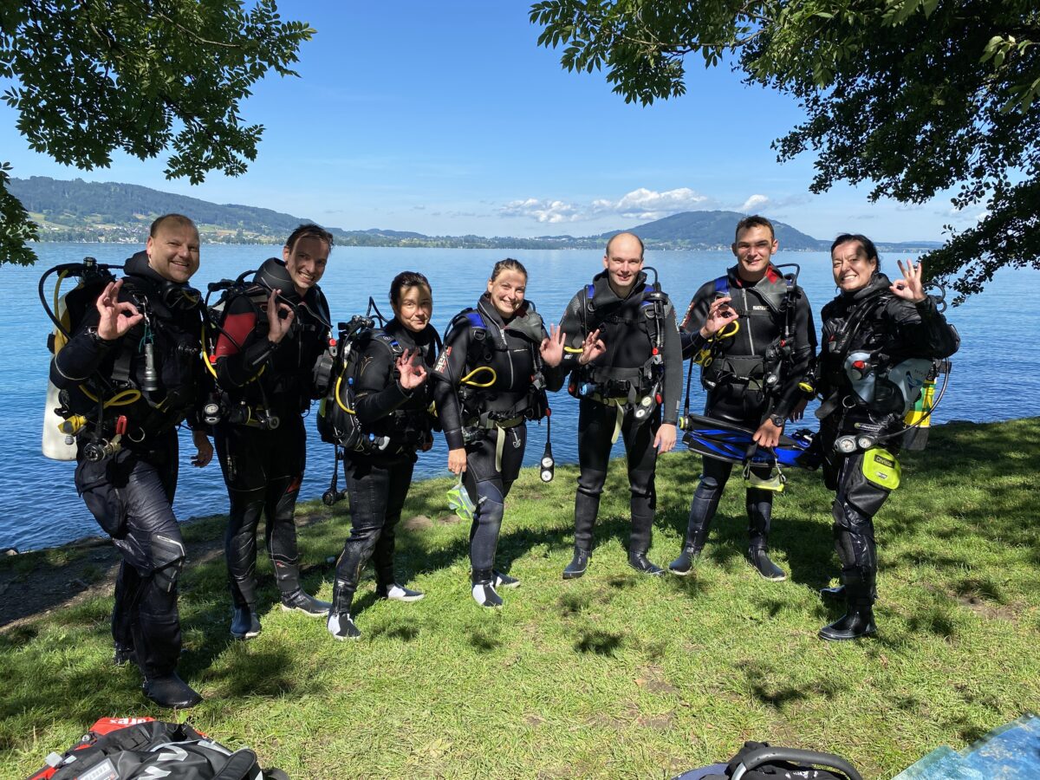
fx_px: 781
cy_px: 390
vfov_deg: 53.1
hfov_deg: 67.3
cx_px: 520
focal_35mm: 26
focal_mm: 4.25
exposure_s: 1/1898
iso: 32
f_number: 1.8
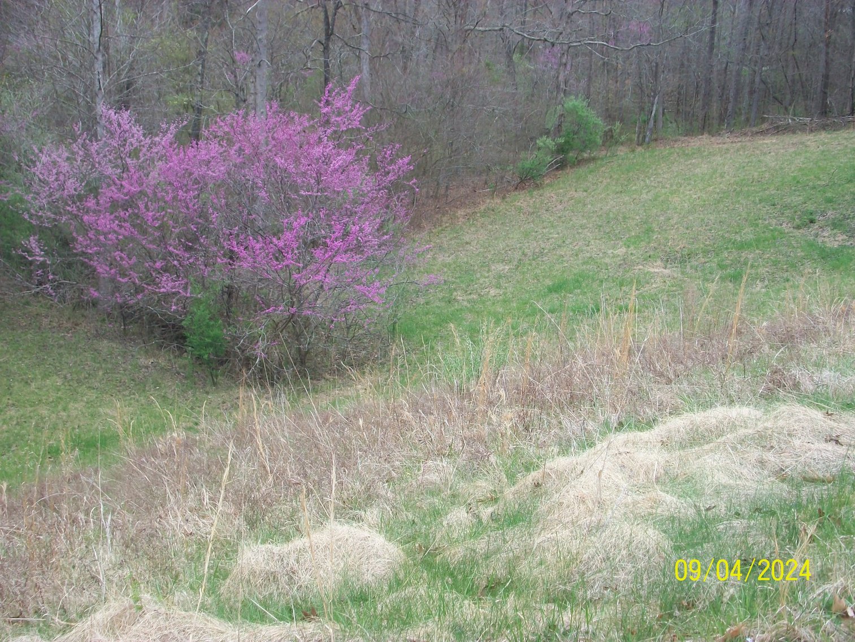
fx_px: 1037
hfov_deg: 44.8
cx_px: 428
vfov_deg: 34.4
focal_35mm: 42
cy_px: 321
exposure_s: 1/100
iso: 80
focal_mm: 7.1
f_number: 3.2
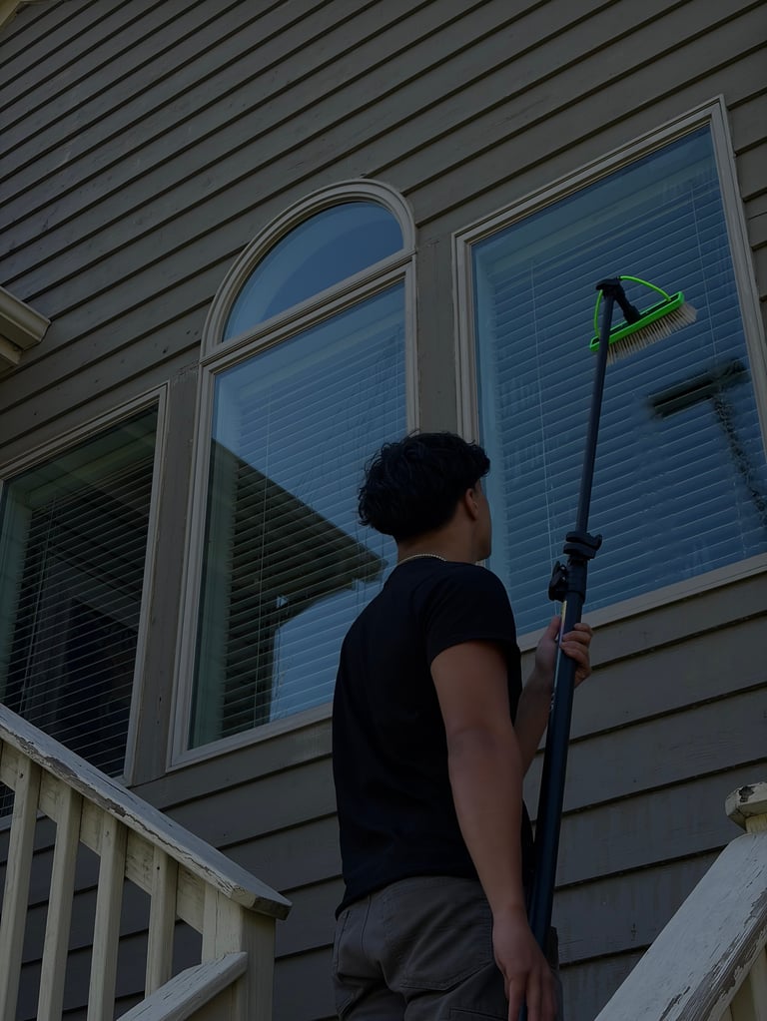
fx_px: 1535
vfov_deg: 36.8
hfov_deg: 28.0
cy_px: 510
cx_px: 384
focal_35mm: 52
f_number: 1.6
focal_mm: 5.96
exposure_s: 1/884
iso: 40
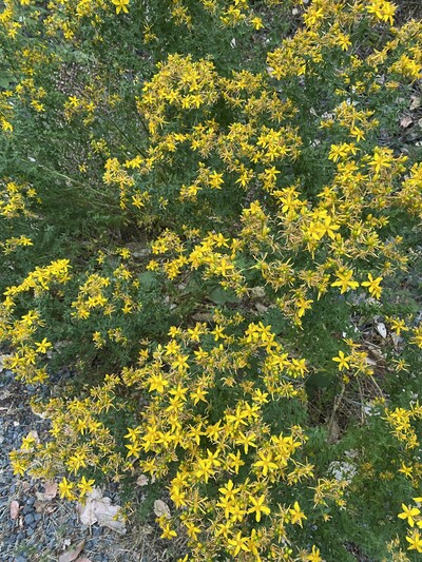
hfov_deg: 53.1
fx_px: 422
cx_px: 211
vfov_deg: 67.3
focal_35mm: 26
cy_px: 281
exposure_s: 1/77
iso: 125
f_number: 1.8
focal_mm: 4.25
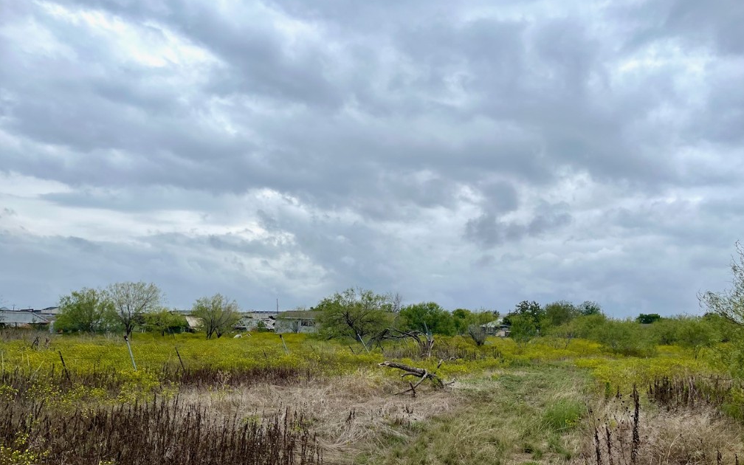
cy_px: 252
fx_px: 568
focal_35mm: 28
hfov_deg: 66.5
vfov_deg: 44.5
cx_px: 376
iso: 50
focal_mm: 5.1
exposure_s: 1/5076
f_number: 1.6
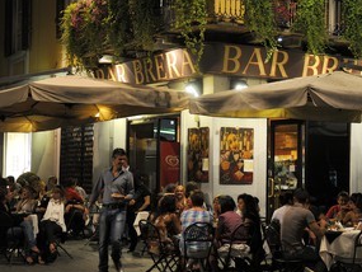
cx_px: 244
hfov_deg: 28.3
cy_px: 130
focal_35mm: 68
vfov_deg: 21.6
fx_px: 711
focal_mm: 48
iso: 800
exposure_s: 1/50
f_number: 2.8
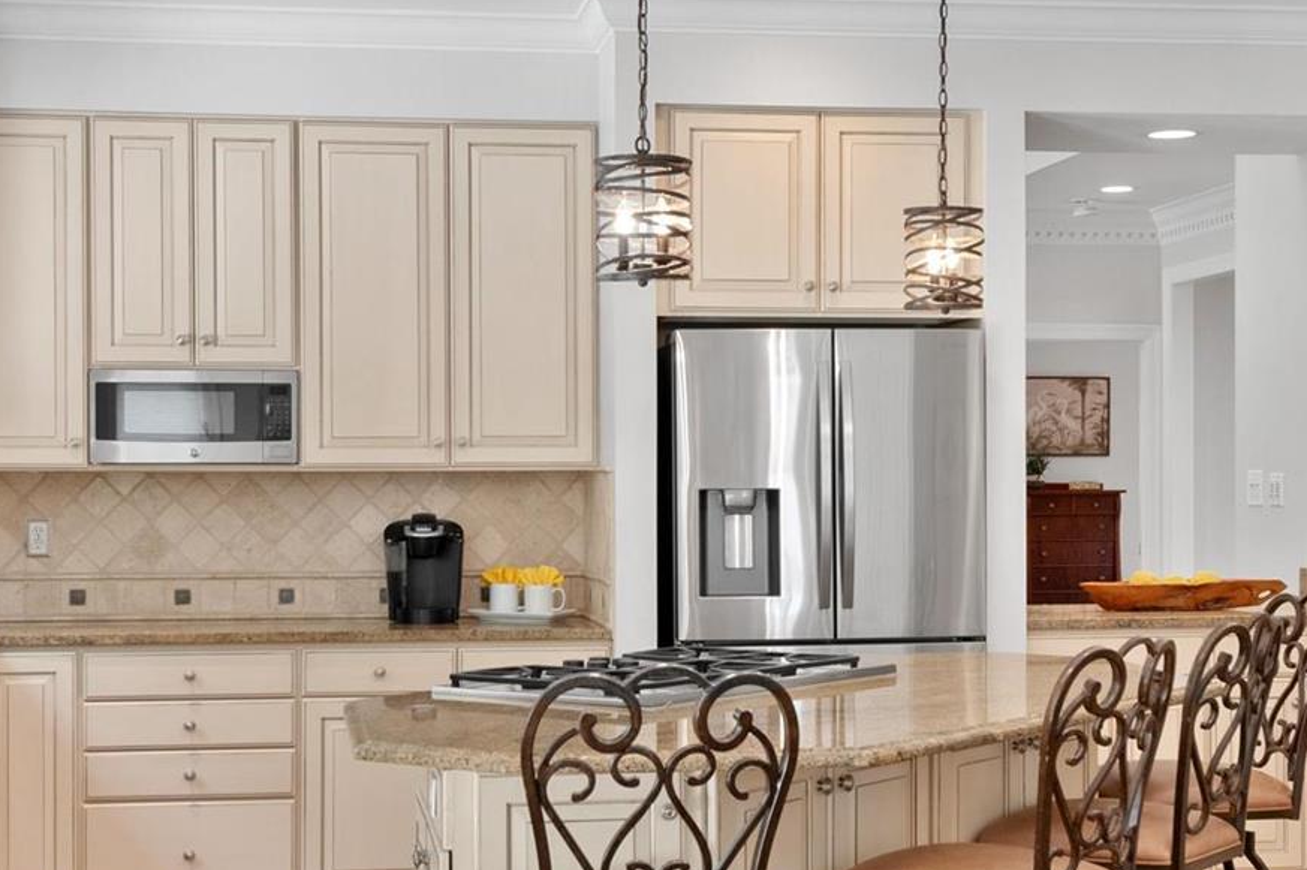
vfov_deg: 20.6
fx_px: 2395
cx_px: 662
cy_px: 466
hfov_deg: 30.5
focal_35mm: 66
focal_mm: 18
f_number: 6.3
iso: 400
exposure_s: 1/8
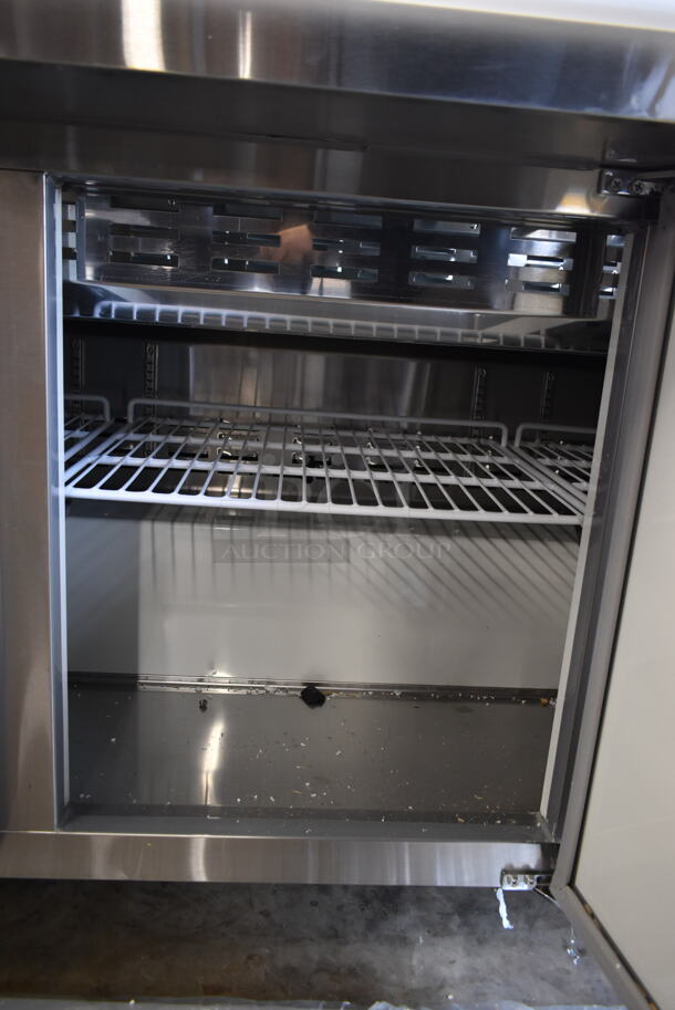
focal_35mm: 27
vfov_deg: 67.3
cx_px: 338
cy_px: 505
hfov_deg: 48.0
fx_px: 758
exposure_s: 1/30
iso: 900
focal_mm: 18
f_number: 3.5
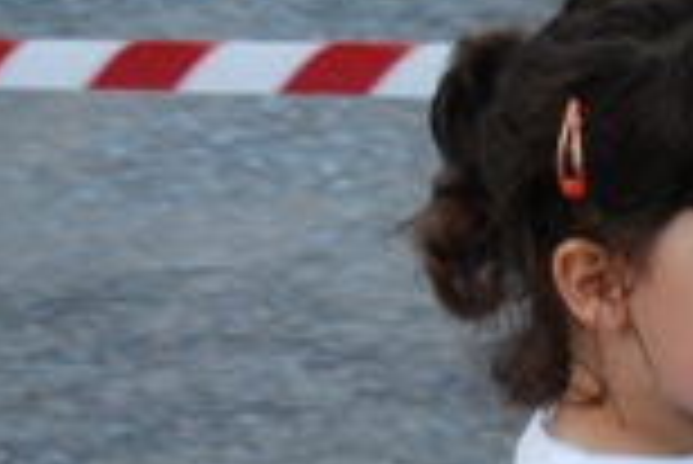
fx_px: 3805
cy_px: 322
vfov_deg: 7.0
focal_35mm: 197
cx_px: 706
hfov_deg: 10.3
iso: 800
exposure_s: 1/125
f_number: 5.3
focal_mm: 45
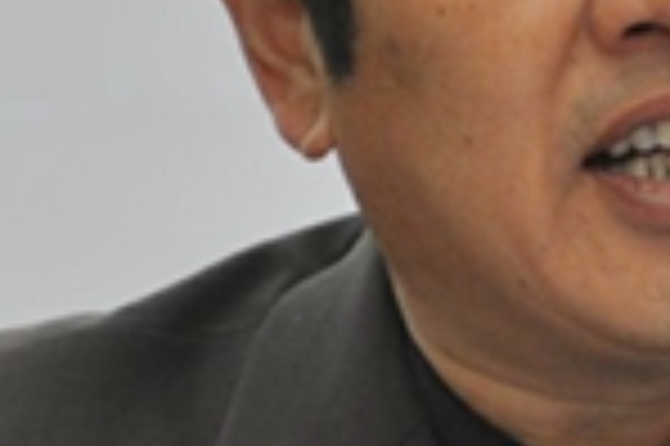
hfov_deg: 2.8
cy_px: 354
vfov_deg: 1.9
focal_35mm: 740
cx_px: 508
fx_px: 13757
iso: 400
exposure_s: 1/500
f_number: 5.6
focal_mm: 92
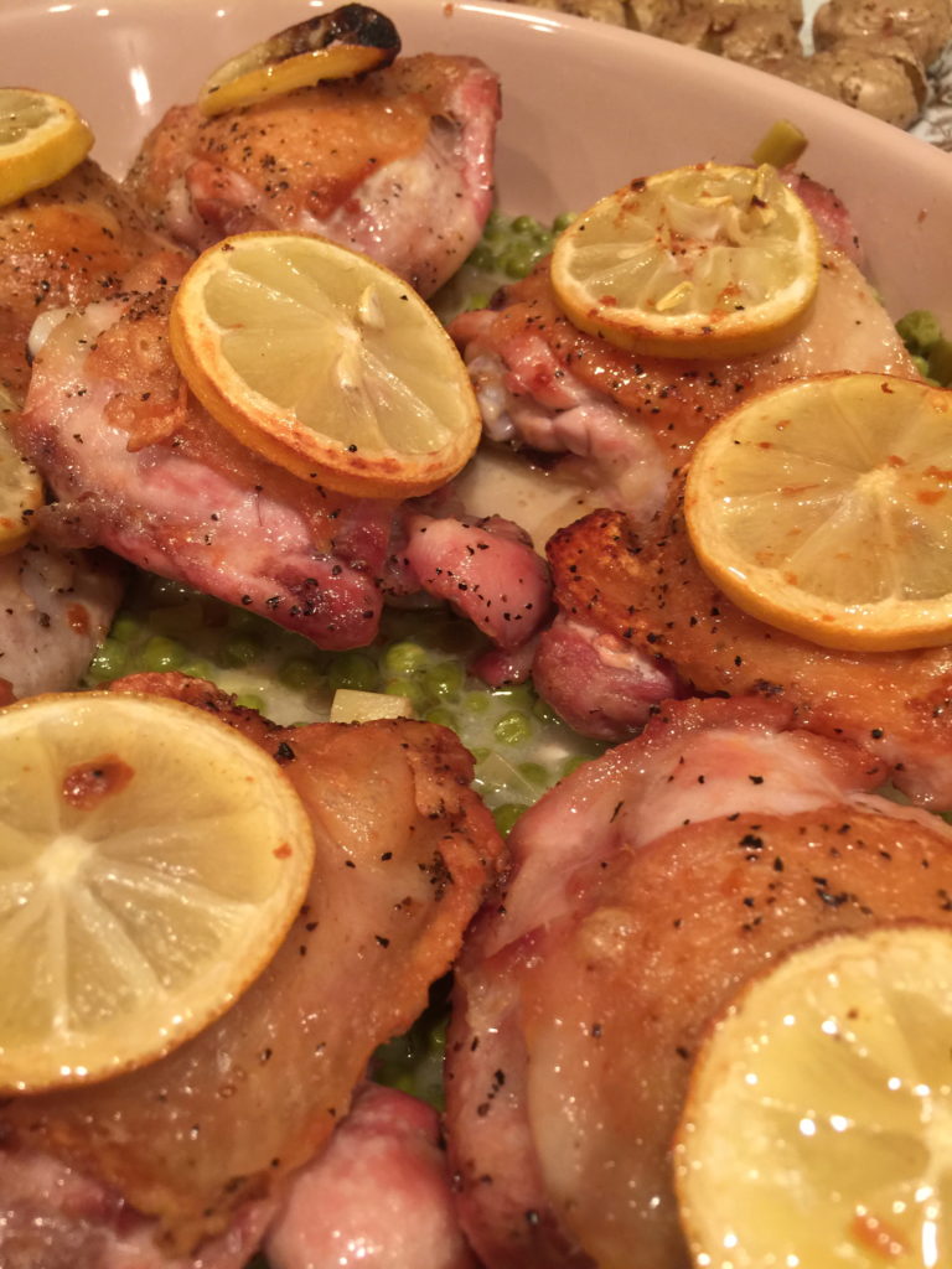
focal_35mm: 29
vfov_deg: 61.7
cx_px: 476
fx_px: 1063
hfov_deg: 48.2
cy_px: 634
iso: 64
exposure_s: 1/15
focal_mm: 4.15
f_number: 2.2
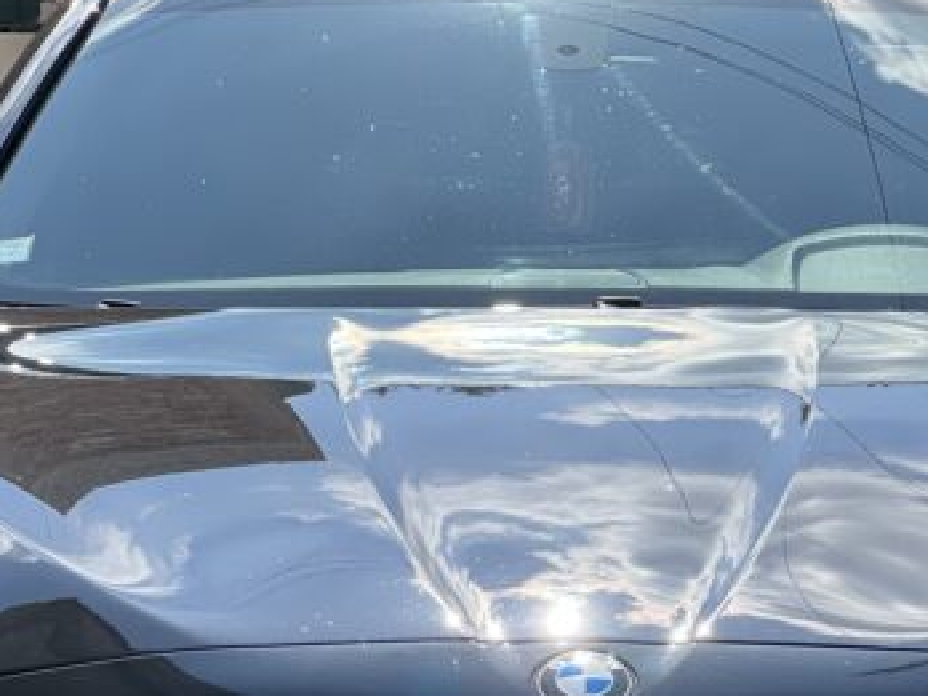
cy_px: 675
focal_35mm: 177
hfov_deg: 11.2
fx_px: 4745
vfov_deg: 8.3
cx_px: 589
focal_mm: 9
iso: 32
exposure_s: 1/595
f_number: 2.8
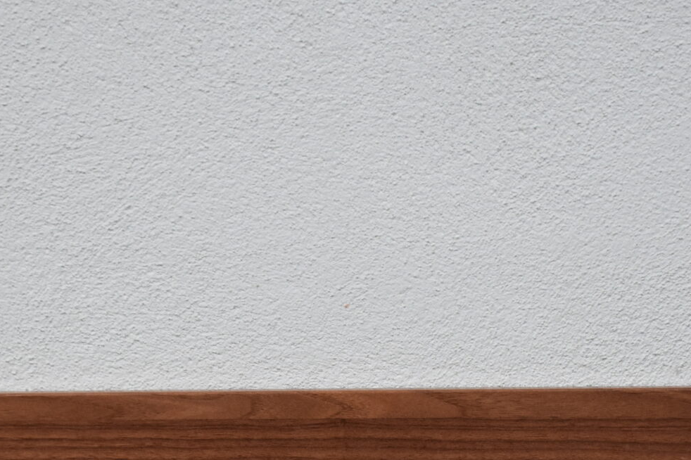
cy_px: 544
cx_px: 308
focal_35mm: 133
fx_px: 2552
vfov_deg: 10.2
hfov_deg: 15.4
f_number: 4.5
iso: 800
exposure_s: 1/250
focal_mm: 34
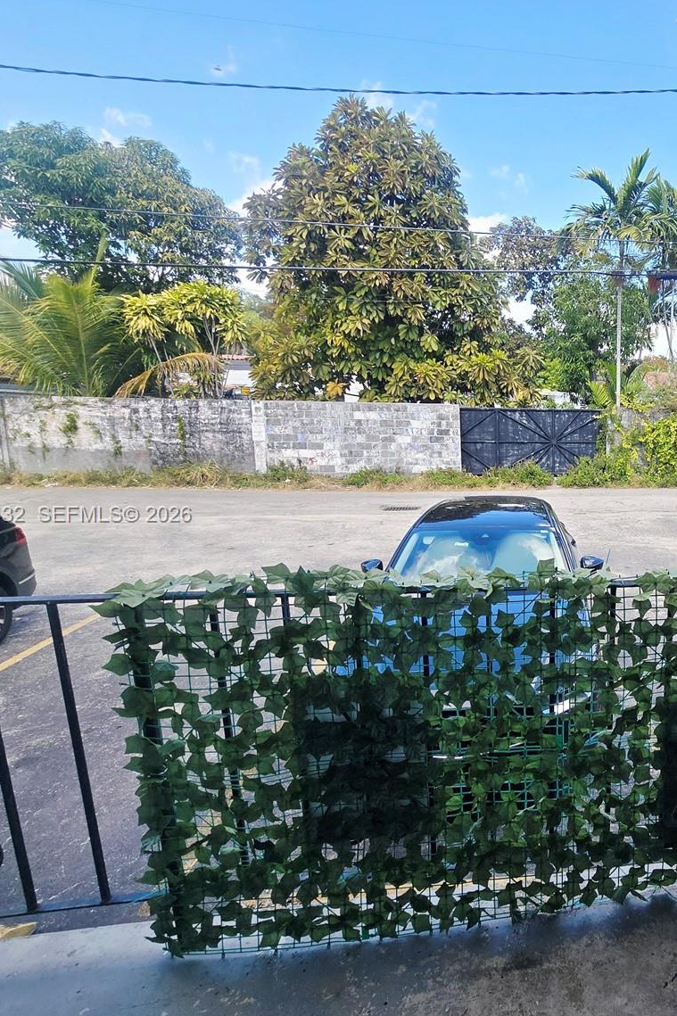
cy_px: 516
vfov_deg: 86.9
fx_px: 536
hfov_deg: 54.8
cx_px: 627
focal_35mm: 19
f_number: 2.2
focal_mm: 2.2
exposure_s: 1/833
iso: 50
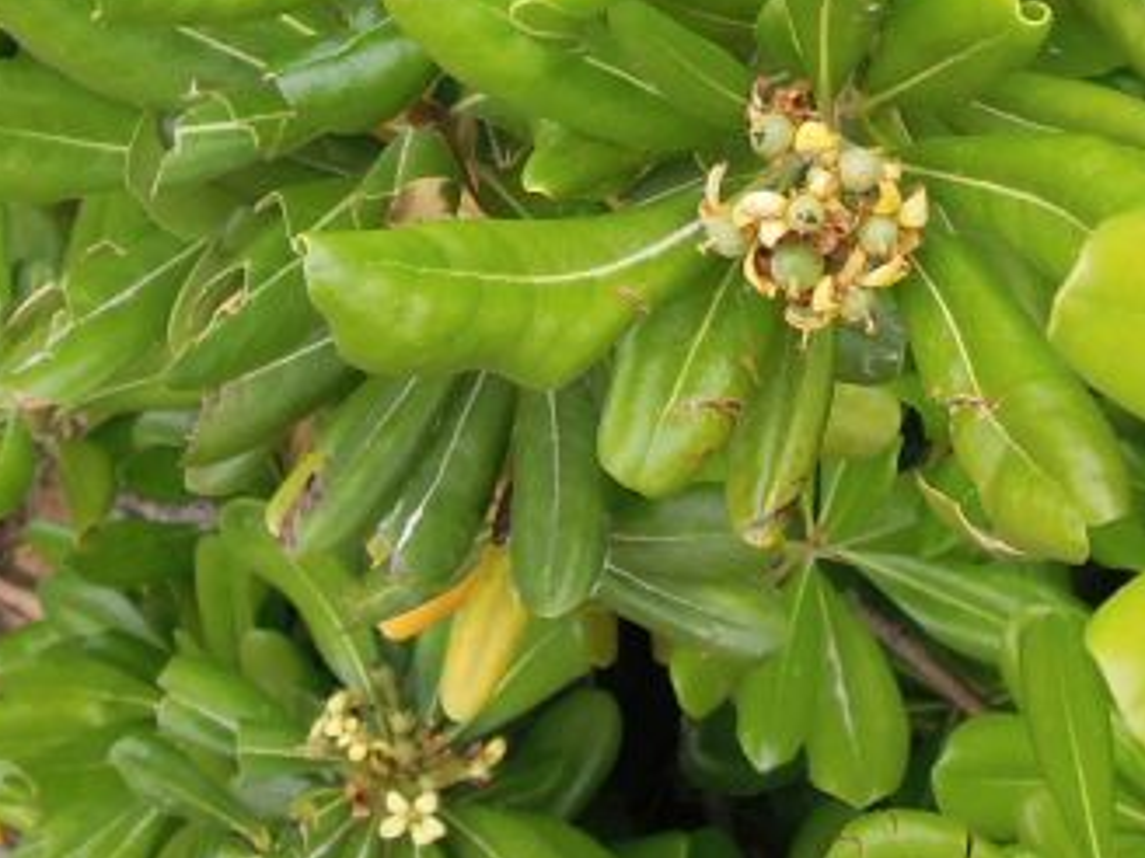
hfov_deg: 26.0
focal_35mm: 75
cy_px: -216
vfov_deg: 18.4
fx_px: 2481
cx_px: 646
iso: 160
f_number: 2.8
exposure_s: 1/200
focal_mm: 4.3
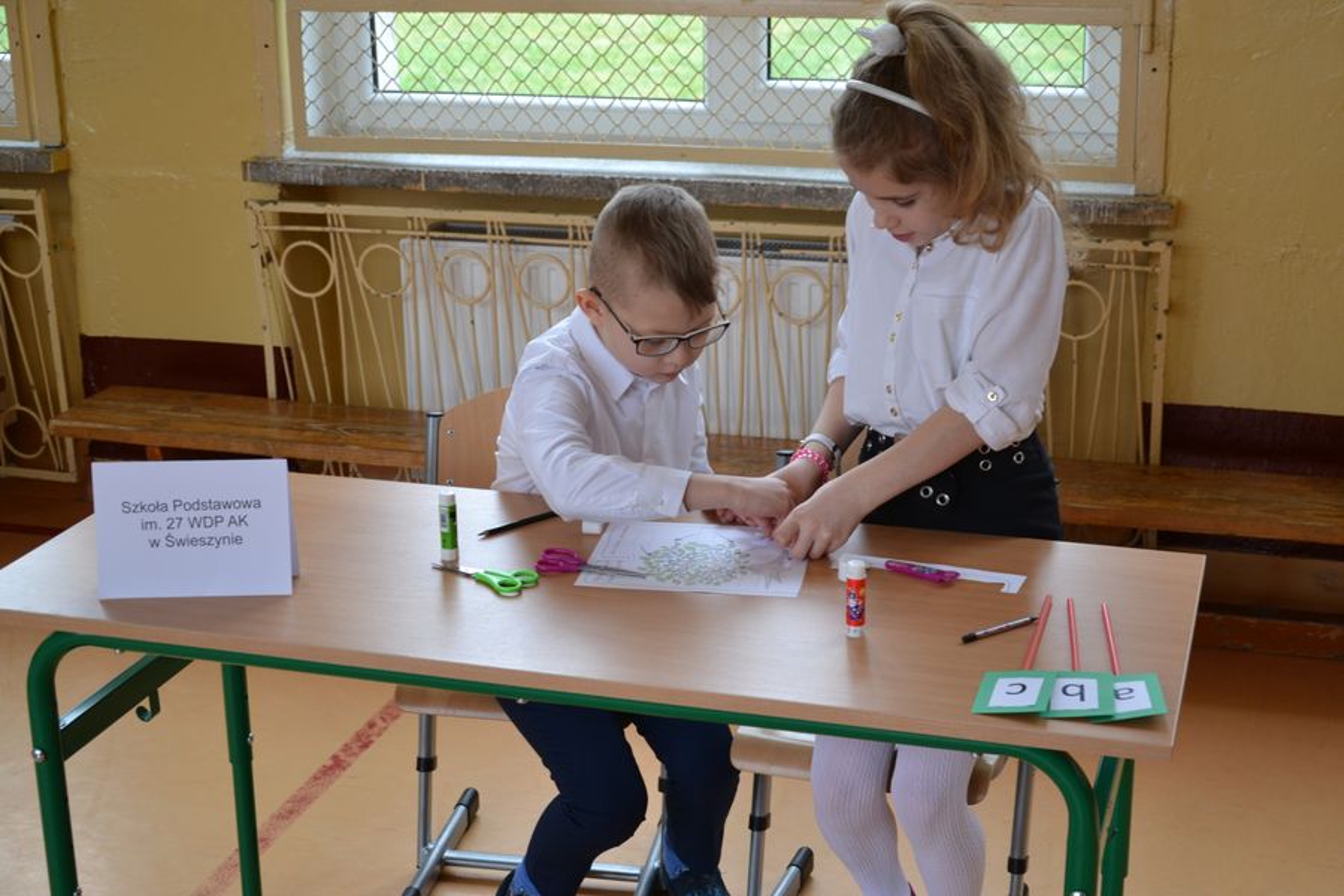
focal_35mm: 52
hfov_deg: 37.9
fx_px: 1960
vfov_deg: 25.8
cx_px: 672
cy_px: 448
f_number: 5
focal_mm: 35
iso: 400
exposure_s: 1/100
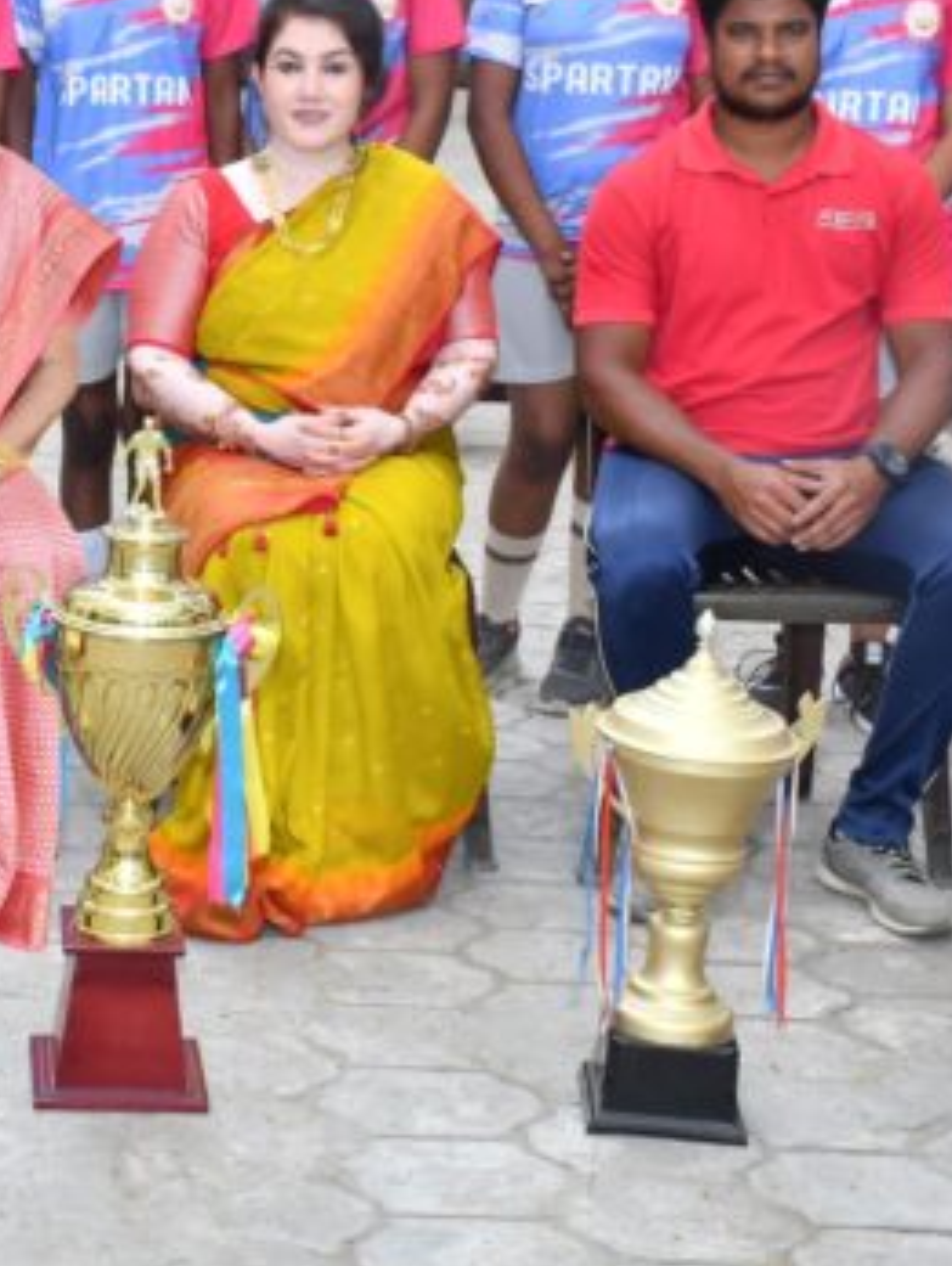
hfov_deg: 17.1
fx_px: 3111
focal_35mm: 85
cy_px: 427
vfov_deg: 22.9
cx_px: 91
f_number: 9
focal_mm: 27
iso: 400
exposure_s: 1/160
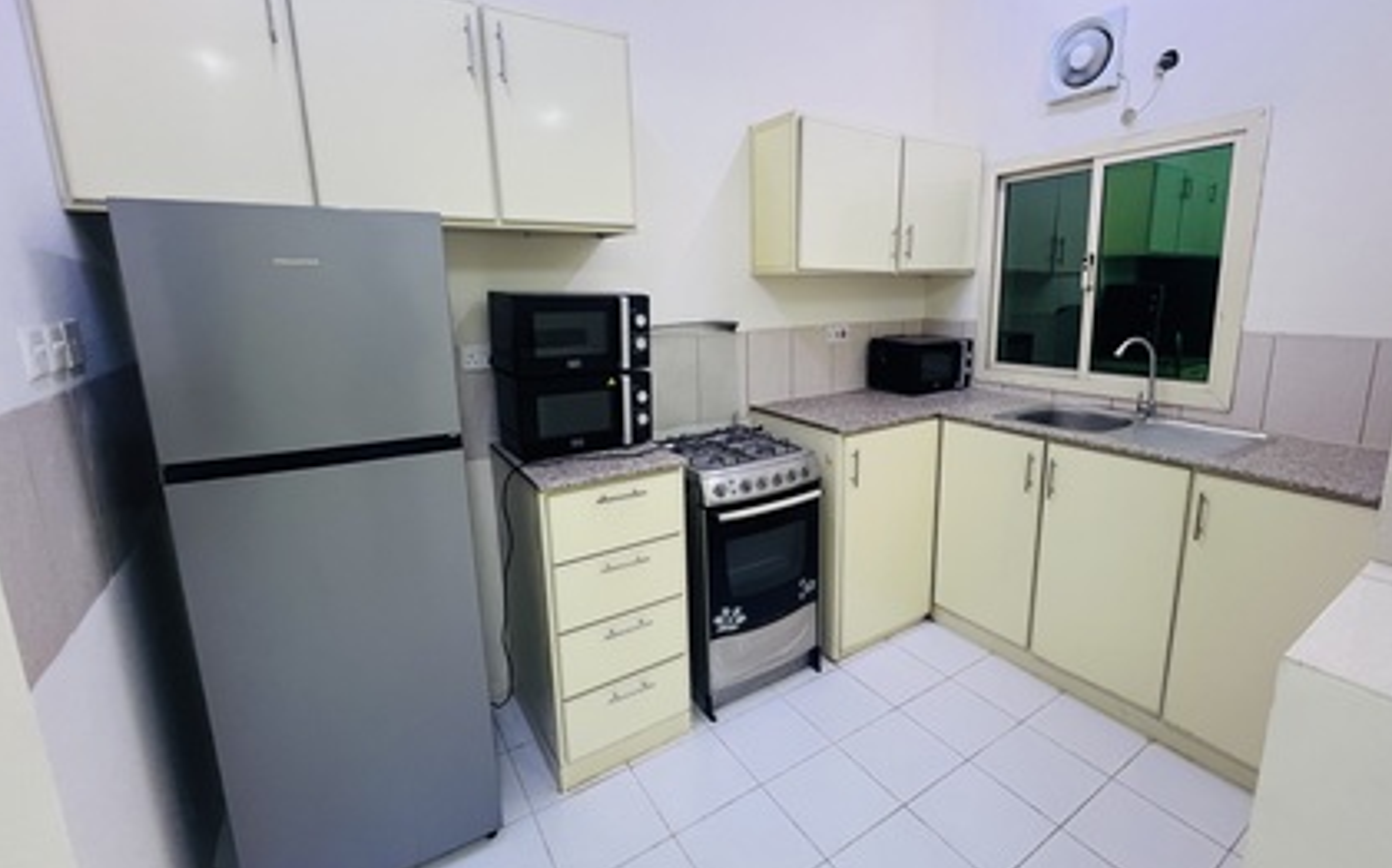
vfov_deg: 74.6
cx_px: 747
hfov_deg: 101.3
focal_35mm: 15
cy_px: 403
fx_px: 569
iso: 200
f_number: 1.8
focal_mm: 1.57
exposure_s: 1/50
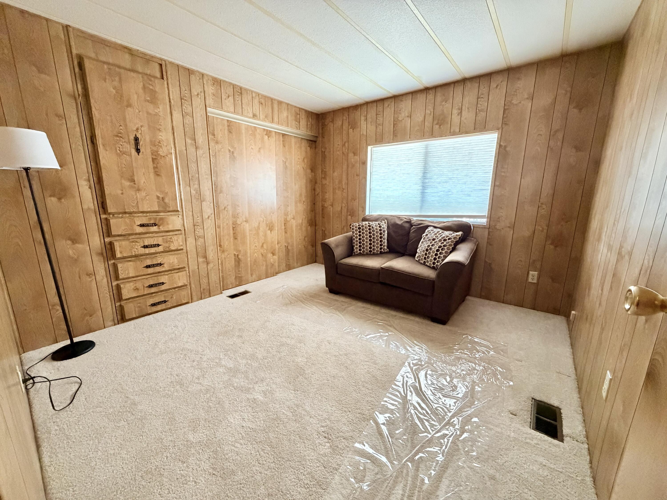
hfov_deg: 102.1
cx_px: 334
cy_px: 250
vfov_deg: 85.7
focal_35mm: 14
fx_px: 270
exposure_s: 1/60
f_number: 2.2
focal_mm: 2.22
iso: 800
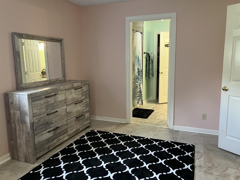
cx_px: 120
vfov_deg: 49.7
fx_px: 194
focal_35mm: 28
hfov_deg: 63.4
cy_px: 90
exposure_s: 1/60
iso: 250
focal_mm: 3.99
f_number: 1.8
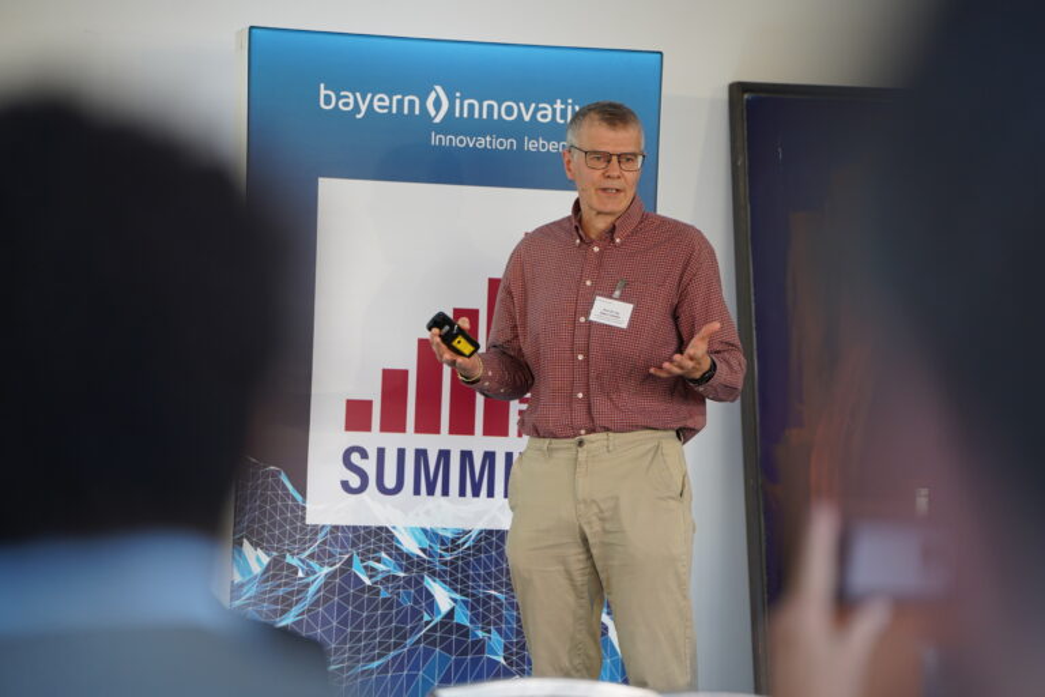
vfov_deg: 8.7
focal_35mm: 157
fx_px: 4557
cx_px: 522
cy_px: 348
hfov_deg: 13.1
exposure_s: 1/250
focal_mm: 157
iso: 800
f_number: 2.8
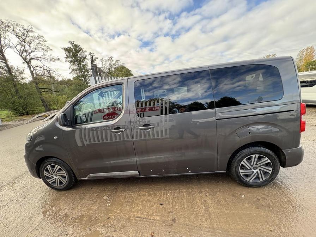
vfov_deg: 85.7
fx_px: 128
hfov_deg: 102.1
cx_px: 158
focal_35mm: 14
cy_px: 118
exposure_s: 1/138
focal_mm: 2.22
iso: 50
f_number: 2.2
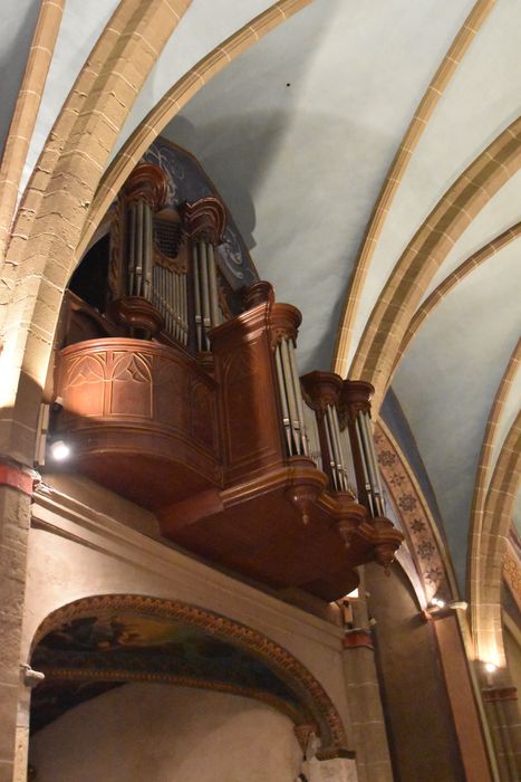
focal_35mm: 36
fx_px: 781
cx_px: 260
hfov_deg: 36.9
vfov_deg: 53.1
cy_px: 391
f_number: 4.5
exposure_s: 1/60
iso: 12800
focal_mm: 24
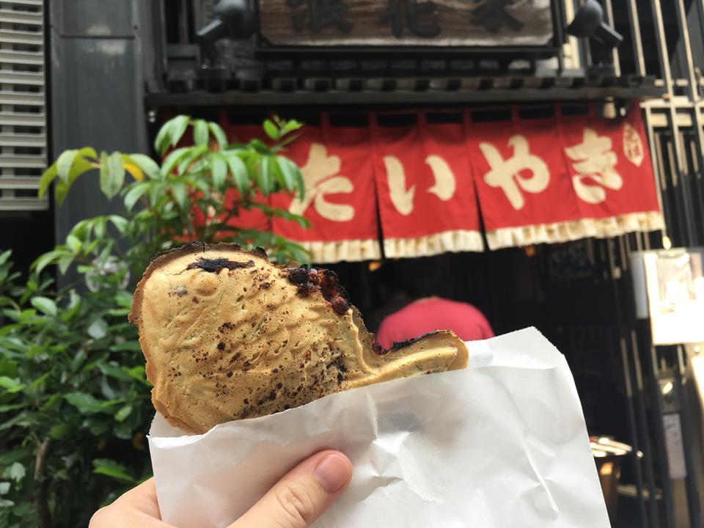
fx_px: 590
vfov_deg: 48.2
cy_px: 264
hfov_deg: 61.7
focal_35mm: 29
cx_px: 352
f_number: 2.2
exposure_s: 1/134
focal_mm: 4.15
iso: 25
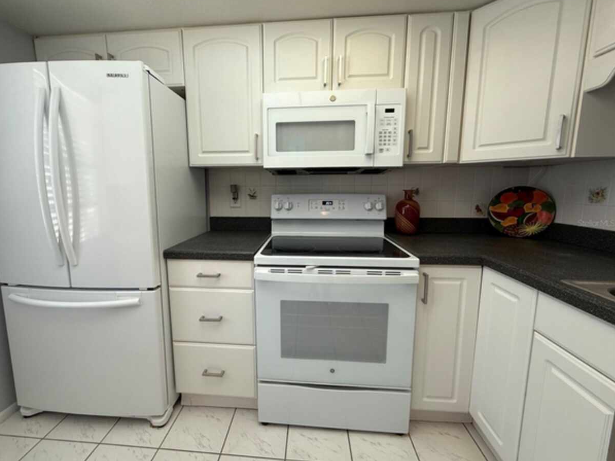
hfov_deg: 98.0
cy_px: 223
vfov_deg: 81.7
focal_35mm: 15
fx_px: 266
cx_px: 287
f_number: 2.2
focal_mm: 2.22
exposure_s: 1/120
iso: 125
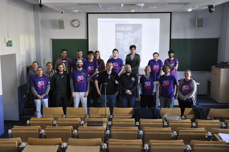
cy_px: 76
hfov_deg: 46.4
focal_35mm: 42
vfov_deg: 31.8
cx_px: 114
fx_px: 267
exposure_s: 1/30
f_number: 4
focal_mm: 28
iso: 560
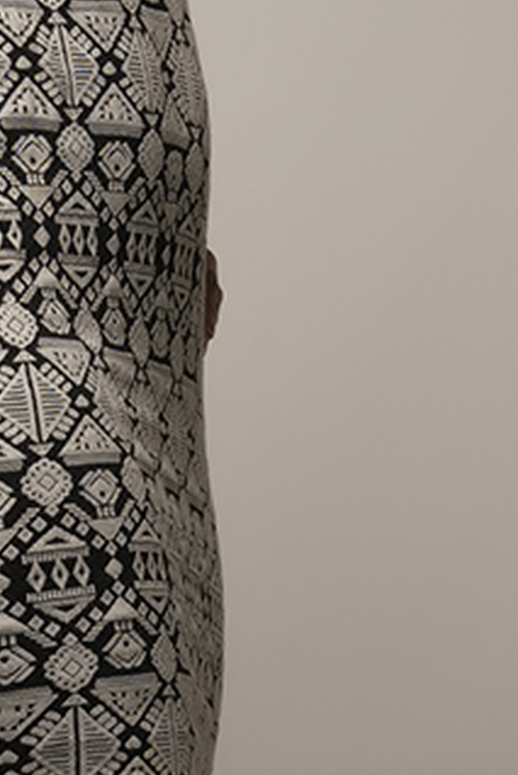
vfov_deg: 8.2
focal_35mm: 251
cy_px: 583
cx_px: -6
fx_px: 5411
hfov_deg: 5.5
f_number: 8
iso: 100
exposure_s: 1/200
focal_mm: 50
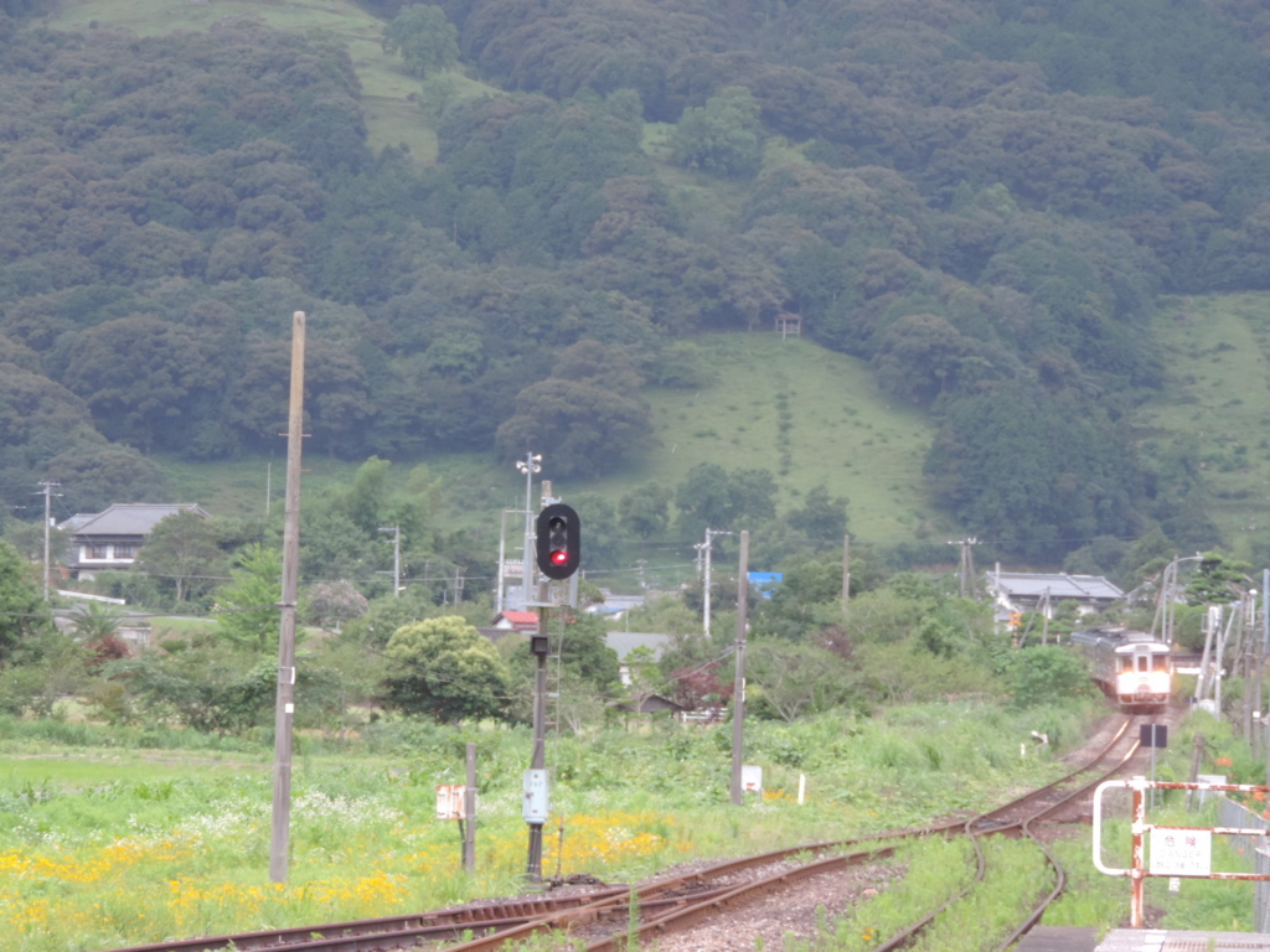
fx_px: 6787
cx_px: 635
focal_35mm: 185
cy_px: 476
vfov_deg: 8.0
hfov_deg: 10.7
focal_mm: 33
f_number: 4.6
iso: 360
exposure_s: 1/125
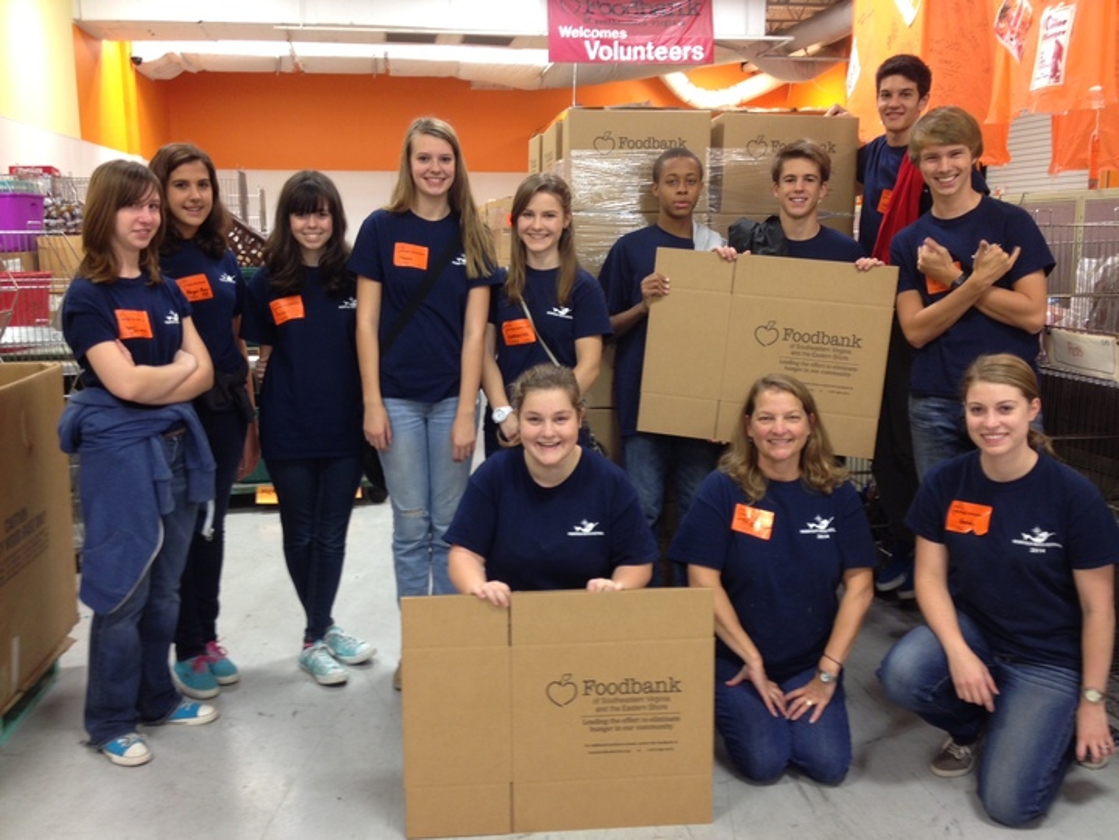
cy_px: 420
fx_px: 1131
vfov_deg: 40.7
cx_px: 560
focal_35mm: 35
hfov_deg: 52.6
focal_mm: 4.28
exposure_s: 1/20
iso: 50
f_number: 2.4
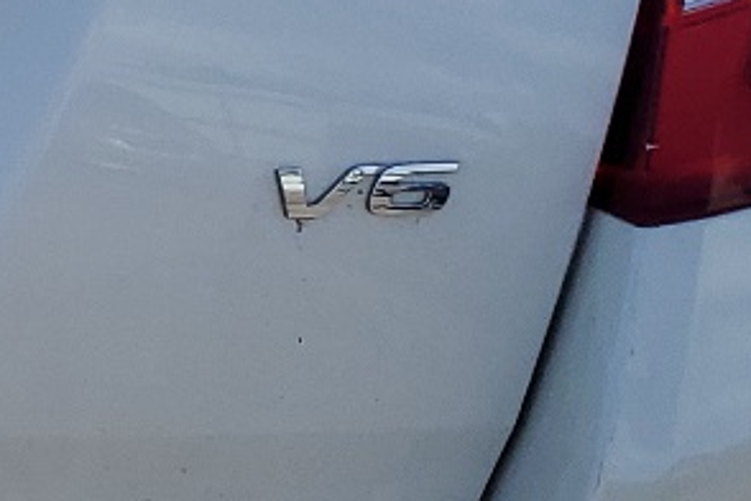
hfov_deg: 12.9
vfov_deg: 9.3
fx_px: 3066
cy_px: 194
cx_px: -524
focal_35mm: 147
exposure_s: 1/5000
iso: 50
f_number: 1.5
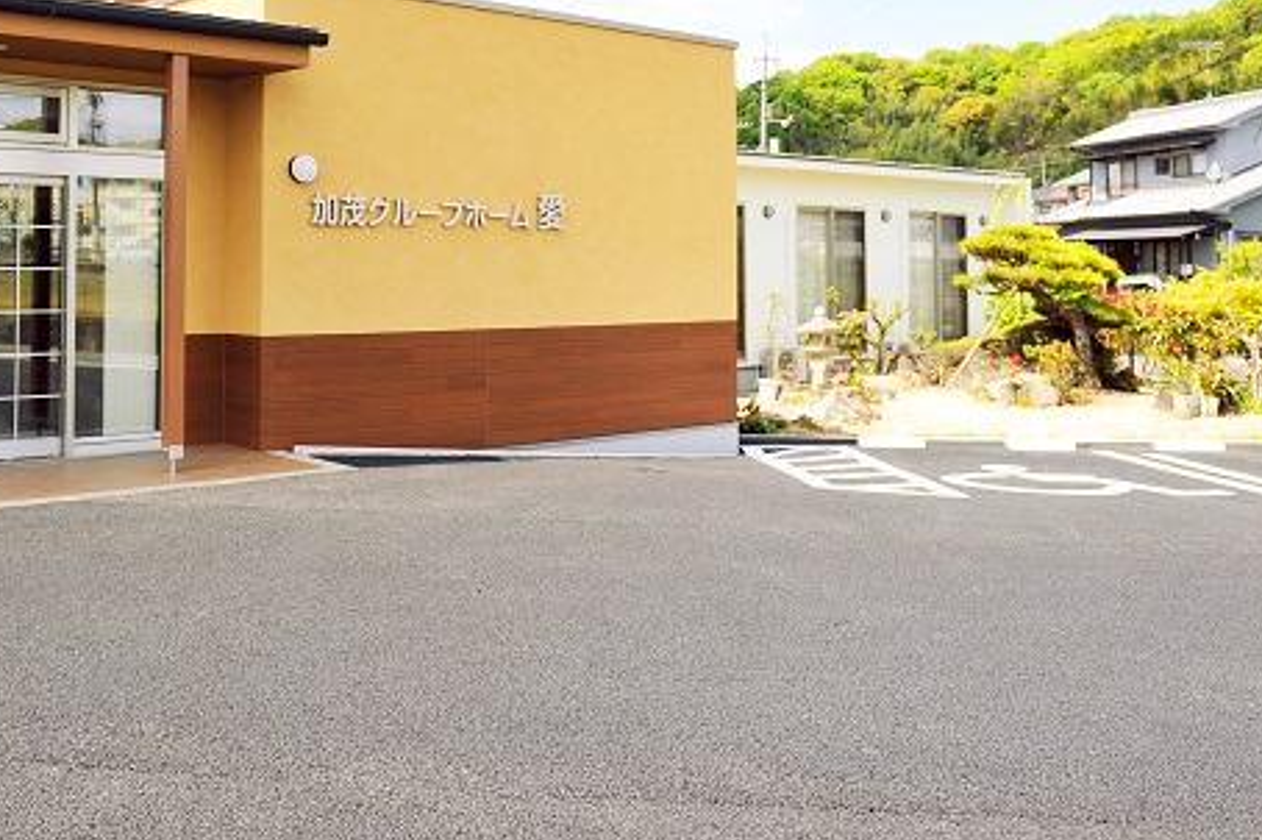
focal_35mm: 39
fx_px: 1366
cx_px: 406
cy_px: 191
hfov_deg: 48.6
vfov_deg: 33.3
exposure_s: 1/640
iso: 250
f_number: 5.6
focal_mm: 24
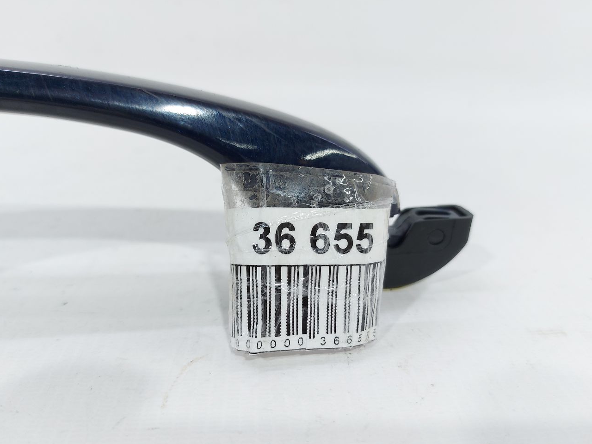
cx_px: 297
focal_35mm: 26
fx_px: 445
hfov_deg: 67.3
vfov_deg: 53.0
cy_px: 238
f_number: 1.8
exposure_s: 1/50
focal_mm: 5.23
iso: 64
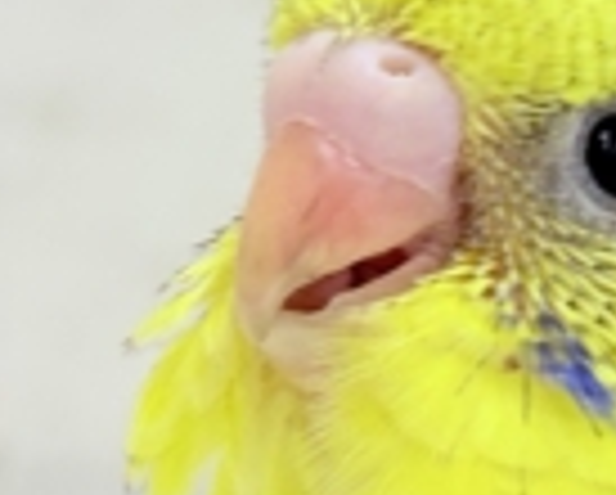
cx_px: 674
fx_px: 4327
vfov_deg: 6.5
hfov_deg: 8.1
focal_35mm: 237
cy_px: 428
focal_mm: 5.96
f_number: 1.6
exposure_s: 1/50
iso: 40
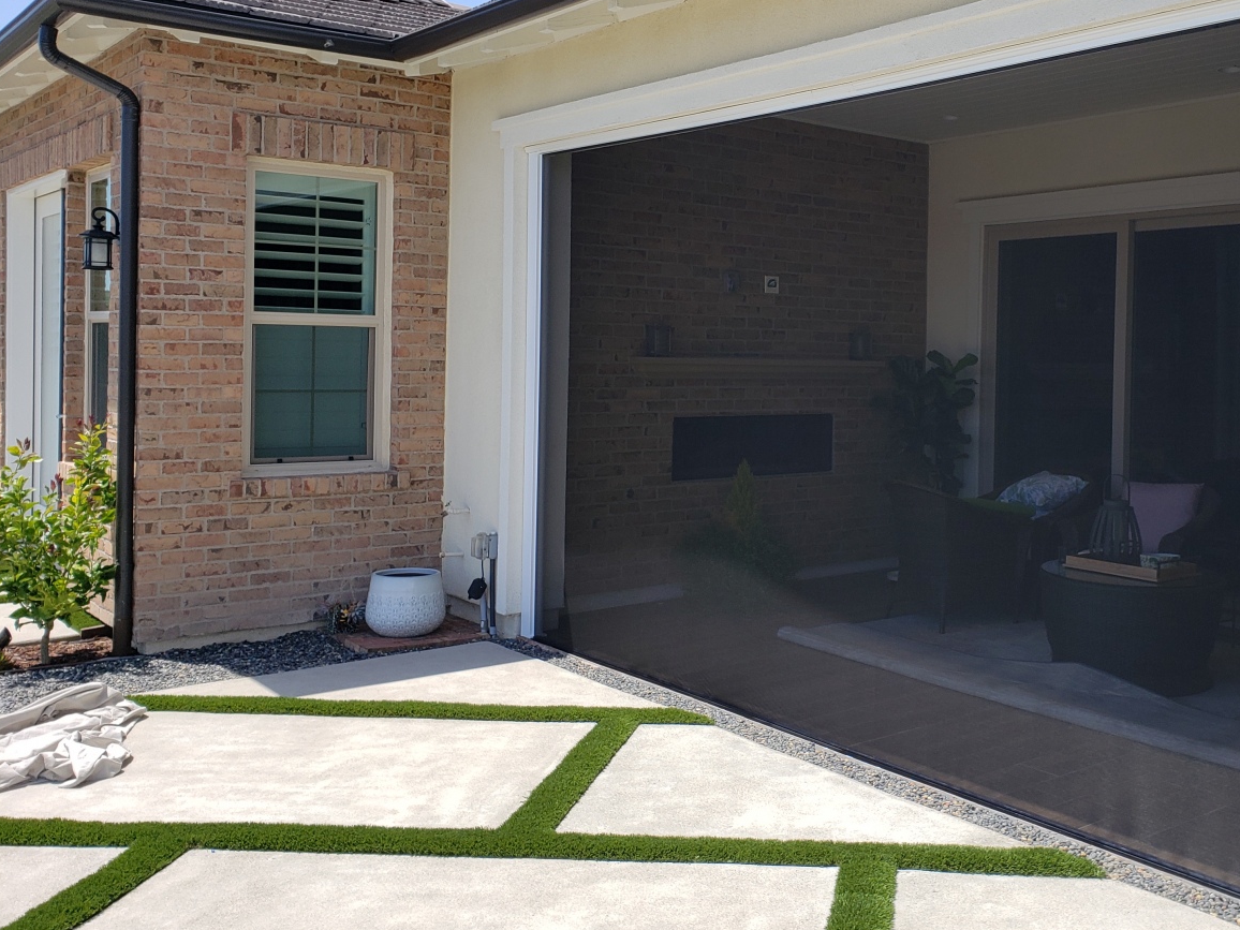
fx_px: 1290
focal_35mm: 36
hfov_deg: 50.2
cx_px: 848
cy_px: 386
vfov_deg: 39.5
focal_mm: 4.3
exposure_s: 1/1084
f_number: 2.4
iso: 50
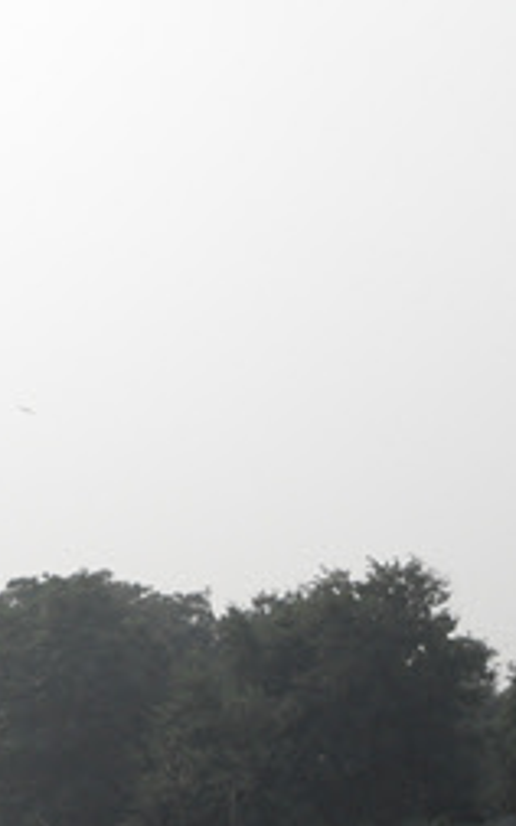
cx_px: 88
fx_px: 2116
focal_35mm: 94
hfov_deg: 13.8
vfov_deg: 20.9
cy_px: 924
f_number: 7.1
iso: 80
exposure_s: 1/500
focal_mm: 6
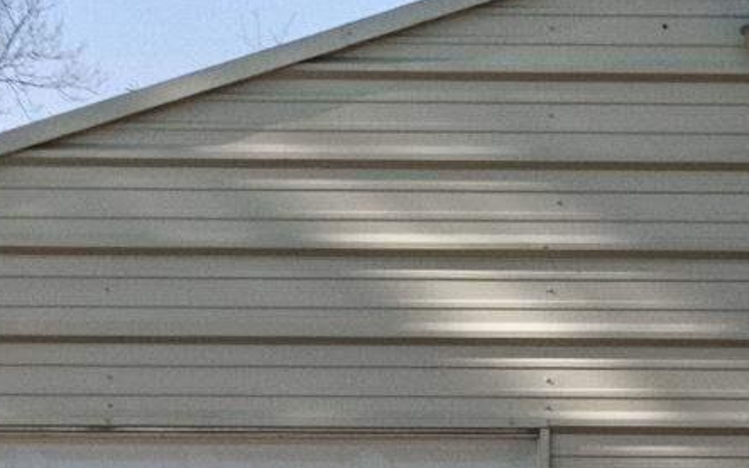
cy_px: 592
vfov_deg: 6.3
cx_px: 793
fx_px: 4226
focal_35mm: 207
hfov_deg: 10.0
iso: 800
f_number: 5.6
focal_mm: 24
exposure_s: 1/500
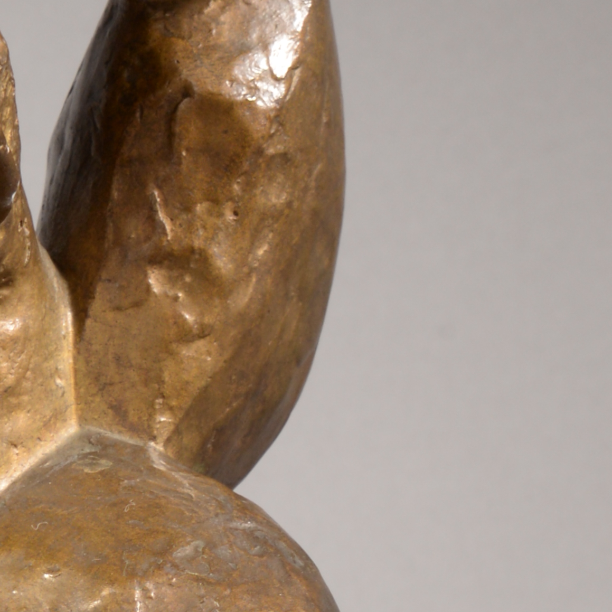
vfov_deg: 4.7
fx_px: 7501
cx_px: -89
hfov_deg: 4.7
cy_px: 815
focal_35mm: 375
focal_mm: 85
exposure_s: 1/125
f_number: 14
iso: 320
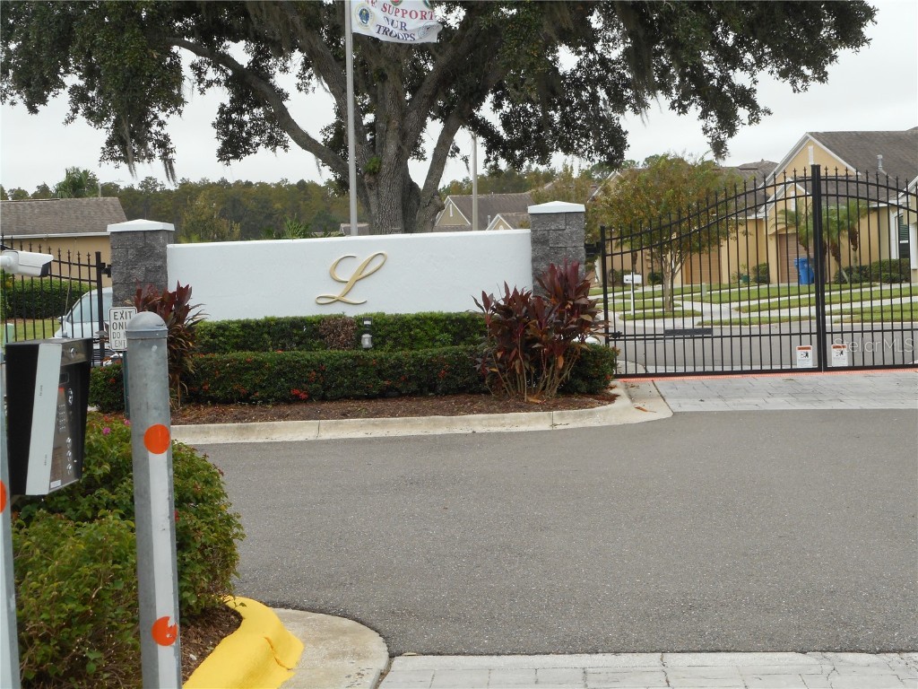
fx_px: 2042
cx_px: 459
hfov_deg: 25.3
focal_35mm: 77
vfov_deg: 19.1
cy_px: 344
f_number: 5.5
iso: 80
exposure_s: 1/60
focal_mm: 13.8
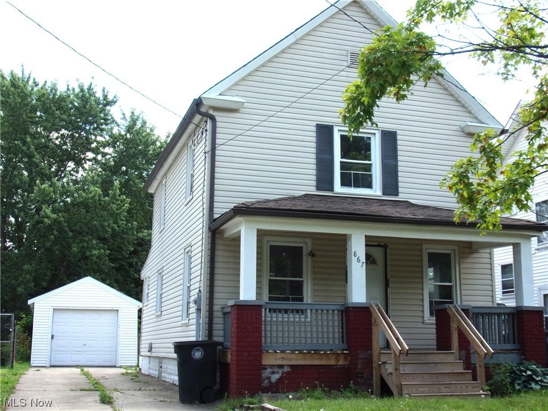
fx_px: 617
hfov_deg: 47.9
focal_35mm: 39
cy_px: 206
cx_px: 274
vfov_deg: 36.8
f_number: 3.9
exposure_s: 1/240
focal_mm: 7
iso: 80
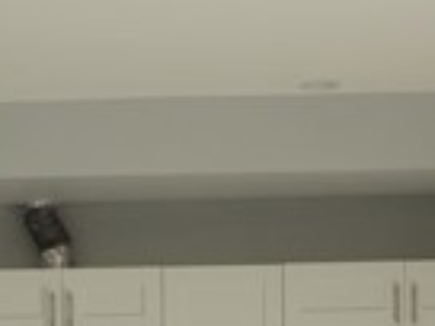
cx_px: 13
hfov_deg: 17.1
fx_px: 1420
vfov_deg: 12.3
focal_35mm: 113
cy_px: 527
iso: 100
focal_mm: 4.3
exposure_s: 1/80
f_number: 3
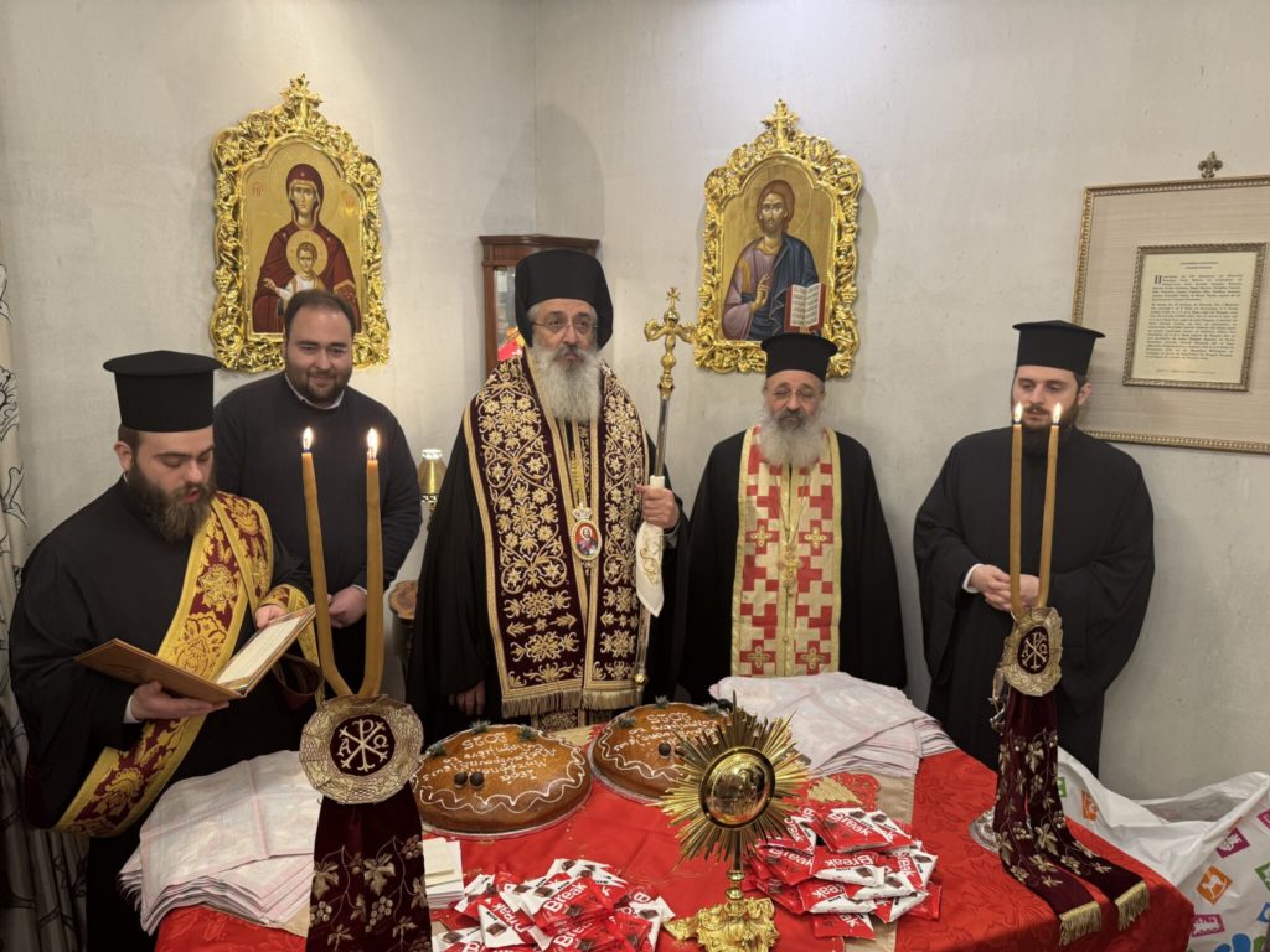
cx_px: 635
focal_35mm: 24
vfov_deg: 56.8
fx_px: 881
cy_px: 476
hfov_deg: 71.6
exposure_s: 1/50
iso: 125
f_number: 1.78
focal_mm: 6.76
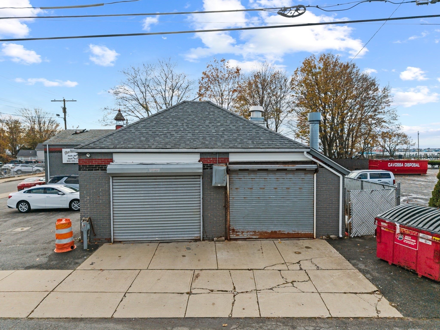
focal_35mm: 24
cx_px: 220
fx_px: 305
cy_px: 165
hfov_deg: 71.6
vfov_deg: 56.8
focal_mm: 8.67
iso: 280
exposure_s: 1/5000
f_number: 1.8
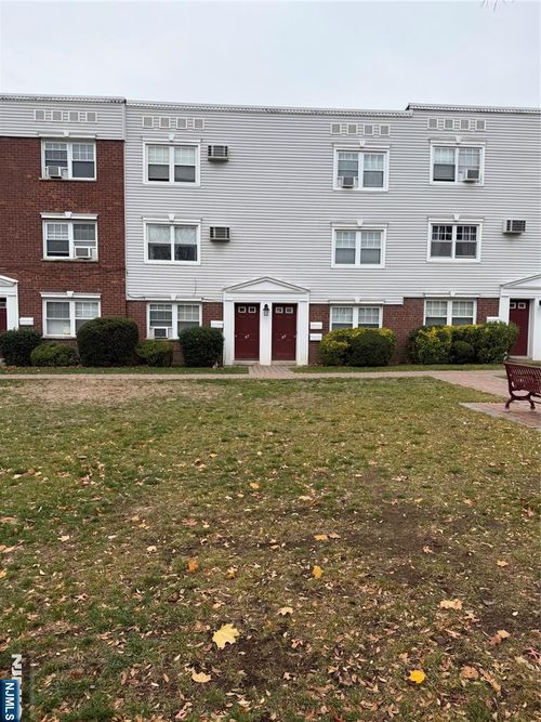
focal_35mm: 24
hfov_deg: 56.8
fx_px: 500
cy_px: 361
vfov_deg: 71.6
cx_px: 270
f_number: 1.78
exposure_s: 1/1271
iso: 80
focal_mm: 6.76
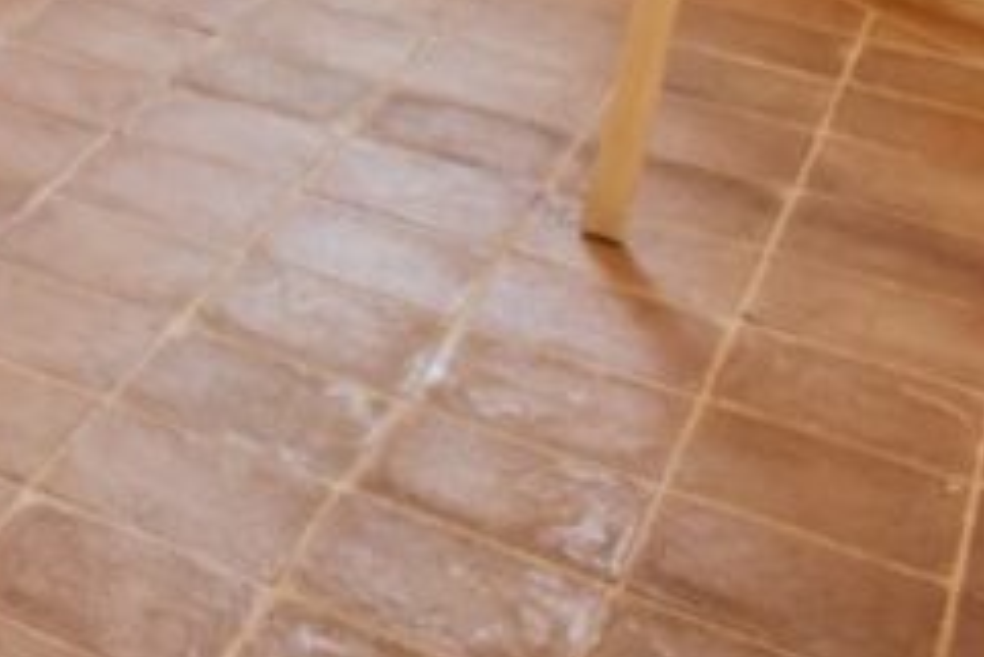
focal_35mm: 78
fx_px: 2133
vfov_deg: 13.1
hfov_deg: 15.3
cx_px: -1347
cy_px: -934
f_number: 8
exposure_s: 1/2.5
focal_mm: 10
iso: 125
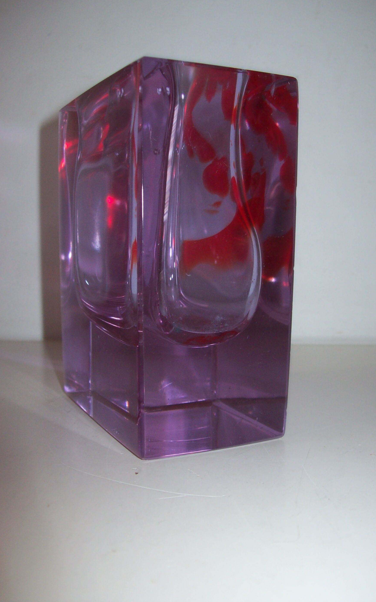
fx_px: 639
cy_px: 298
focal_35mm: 39
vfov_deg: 50.4
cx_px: 197
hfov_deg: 32.8
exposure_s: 1/64
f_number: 2.7
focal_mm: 6
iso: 80
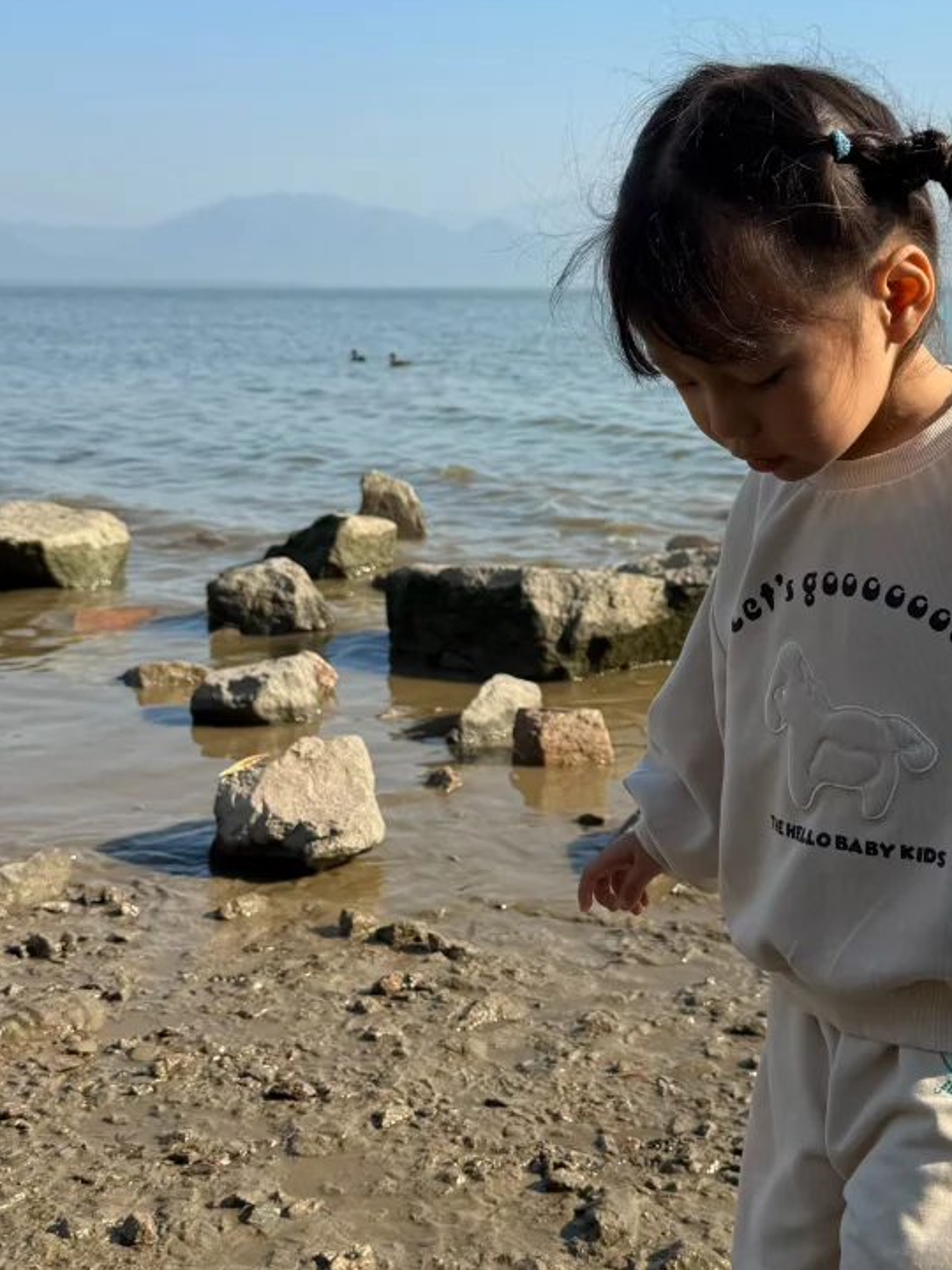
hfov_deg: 29.9
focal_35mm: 48
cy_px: 658
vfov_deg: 39.7
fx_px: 1760
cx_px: 668
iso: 80
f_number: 1.78
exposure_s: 1/3759
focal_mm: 6.76
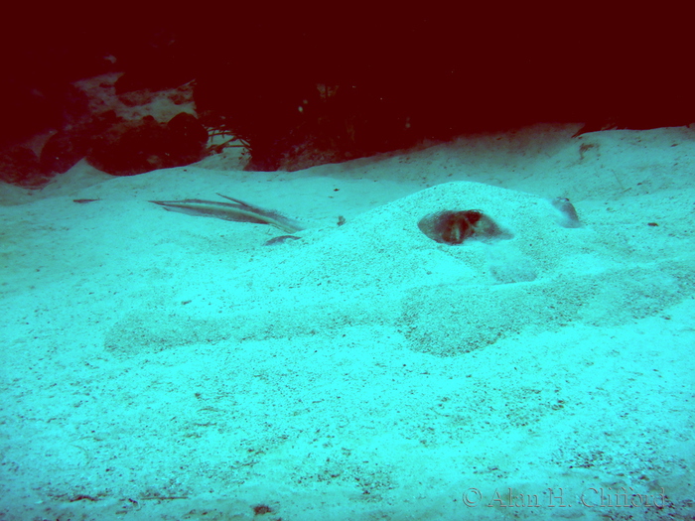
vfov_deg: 26.1
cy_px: 260
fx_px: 1124
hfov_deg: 34.3
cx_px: 348
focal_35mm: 56
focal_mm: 10.1
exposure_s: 1/100
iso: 125
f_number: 4.4
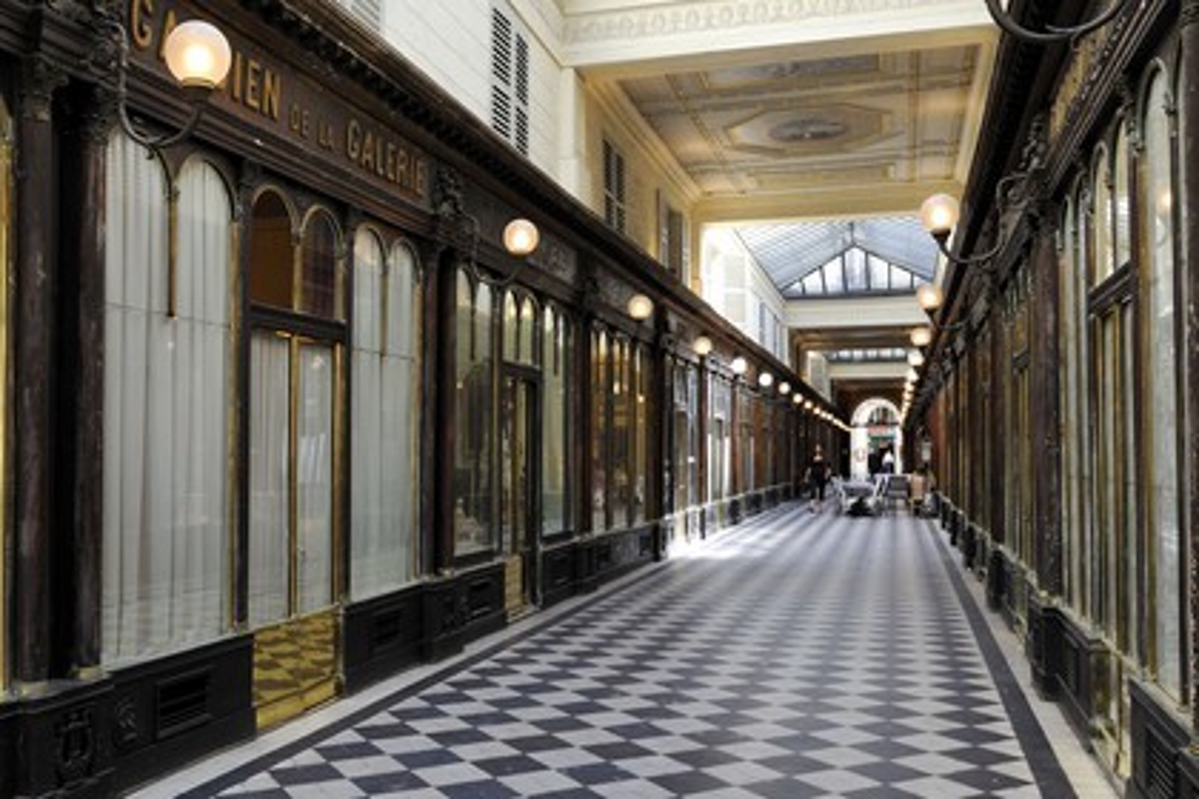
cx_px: 600
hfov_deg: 60.3
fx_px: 1032
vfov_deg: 42.3
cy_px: 400
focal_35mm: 31
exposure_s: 1/80
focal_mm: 31
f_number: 7.1
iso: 800
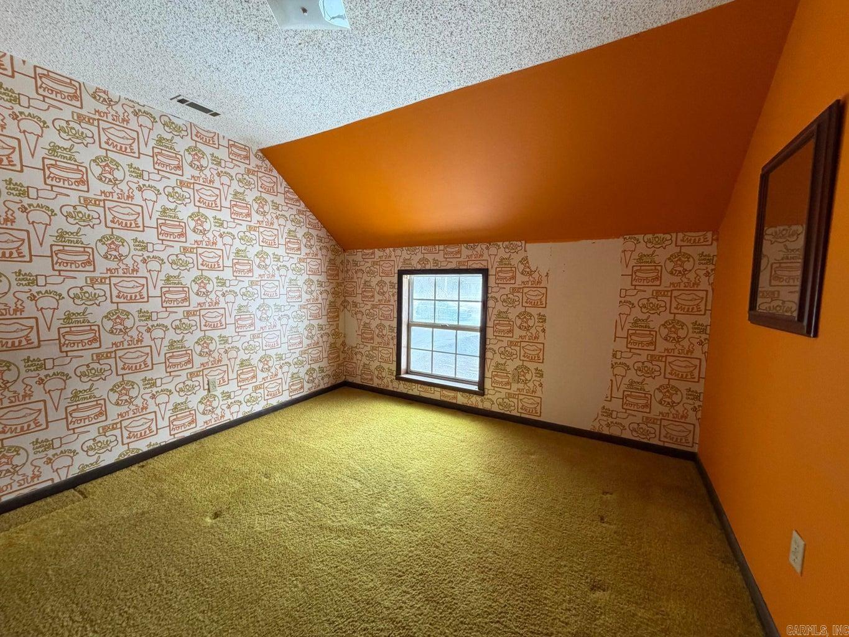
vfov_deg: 85.7
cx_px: 424
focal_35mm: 14
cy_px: 318
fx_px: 343
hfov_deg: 102.1
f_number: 2.2
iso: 320
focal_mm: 2.22
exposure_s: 1/60
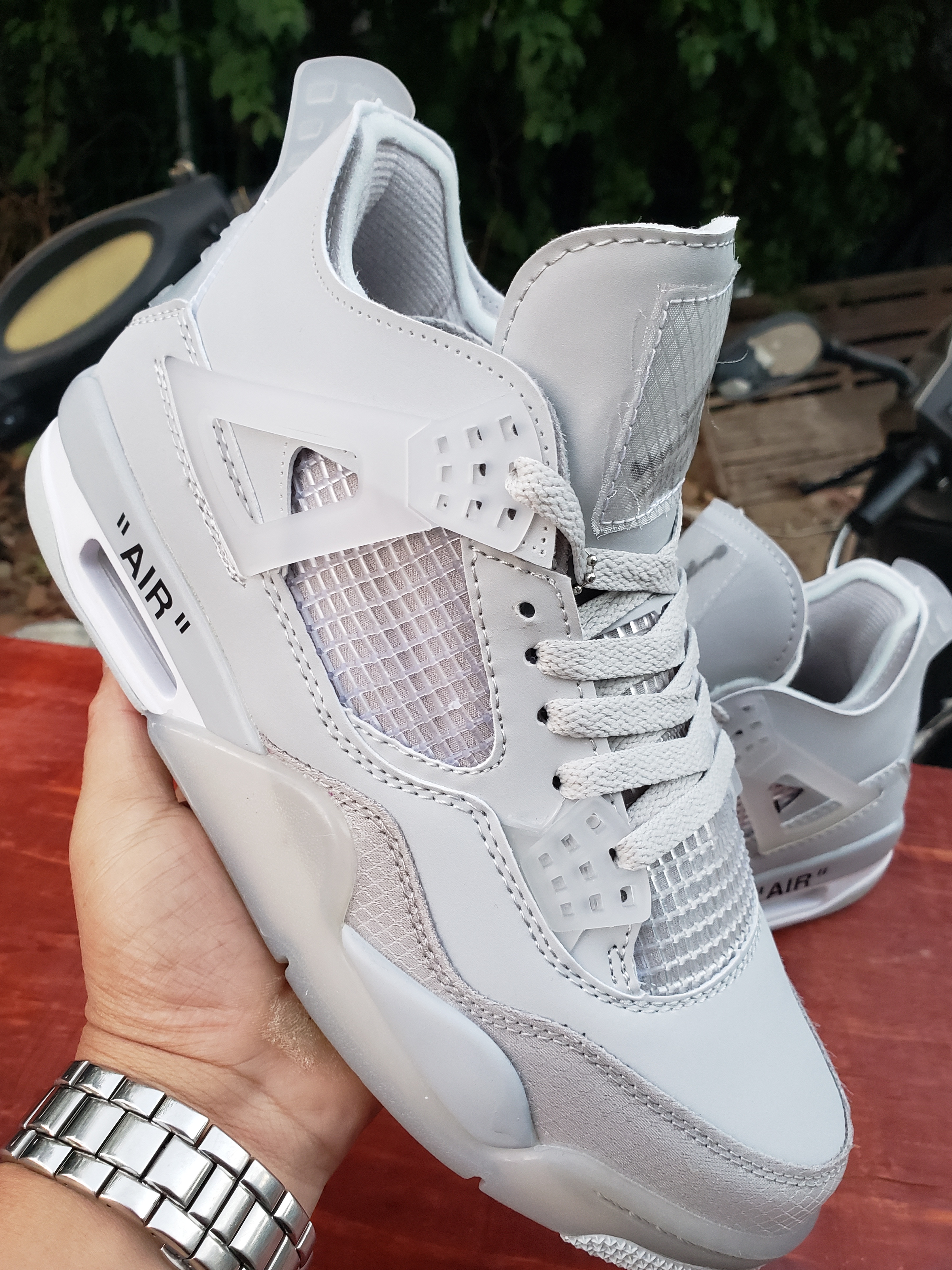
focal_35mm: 27
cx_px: 464
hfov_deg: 51.3
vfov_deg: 65.3
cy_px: 659
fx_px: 990
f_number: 2.4
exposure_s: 1/50
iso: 250
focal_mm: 4.3
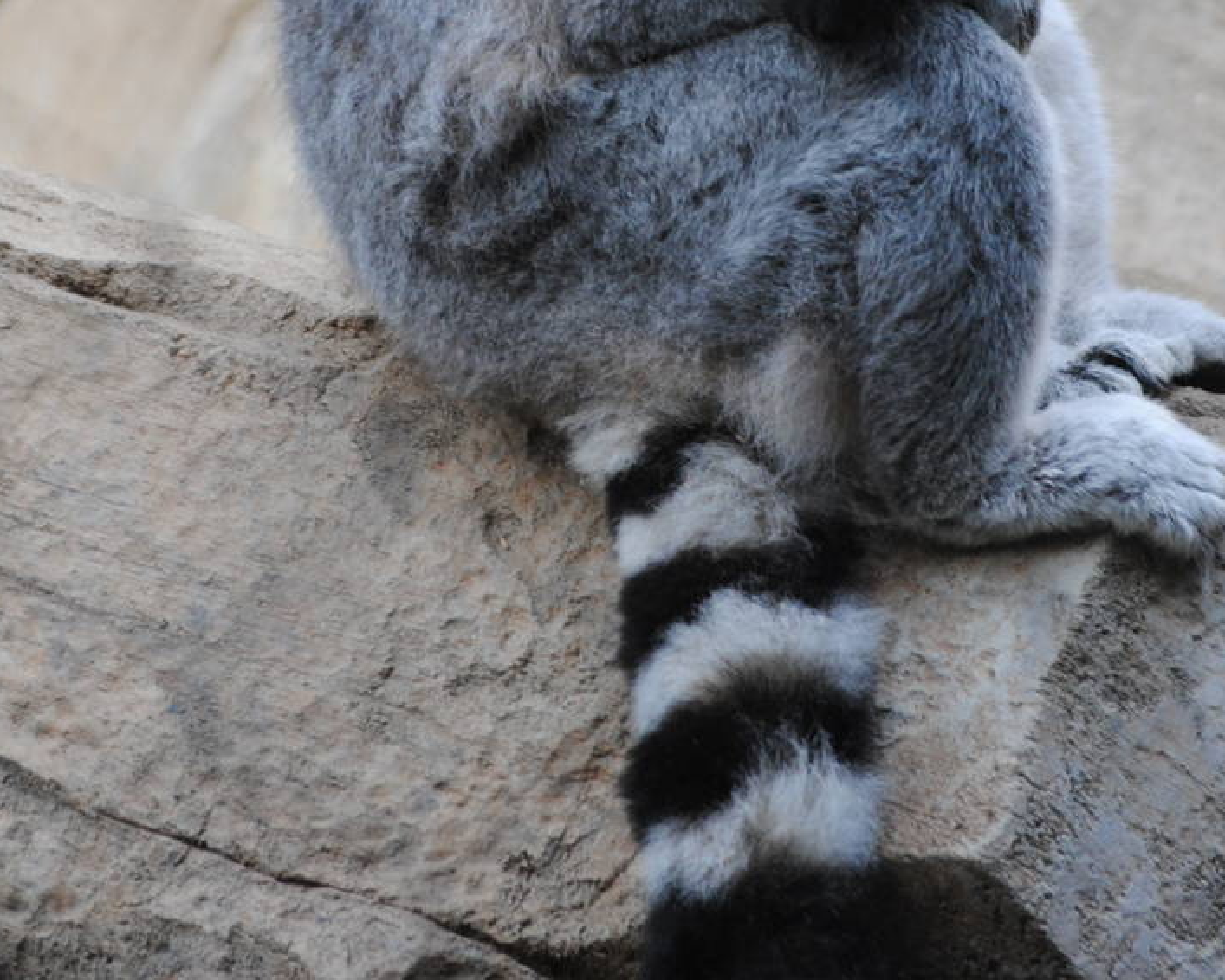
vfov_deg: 4.8
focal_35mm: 319
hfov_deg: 6.1
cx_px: 676
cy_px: 108
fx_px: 11569
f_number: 4.5
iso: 400
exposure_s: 1/80
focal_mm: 100
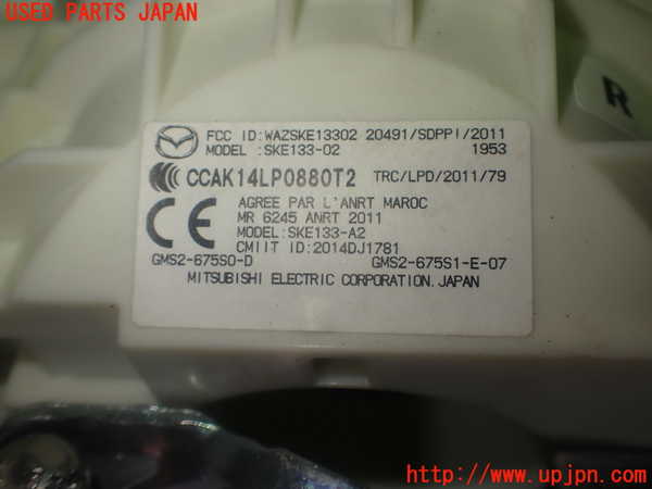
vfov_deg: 39.7
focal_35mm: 36
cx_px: 326
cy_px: 244
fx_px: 678
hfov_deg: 51.4
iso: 100
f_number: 3.5
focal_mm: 6.37
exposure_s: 1/125
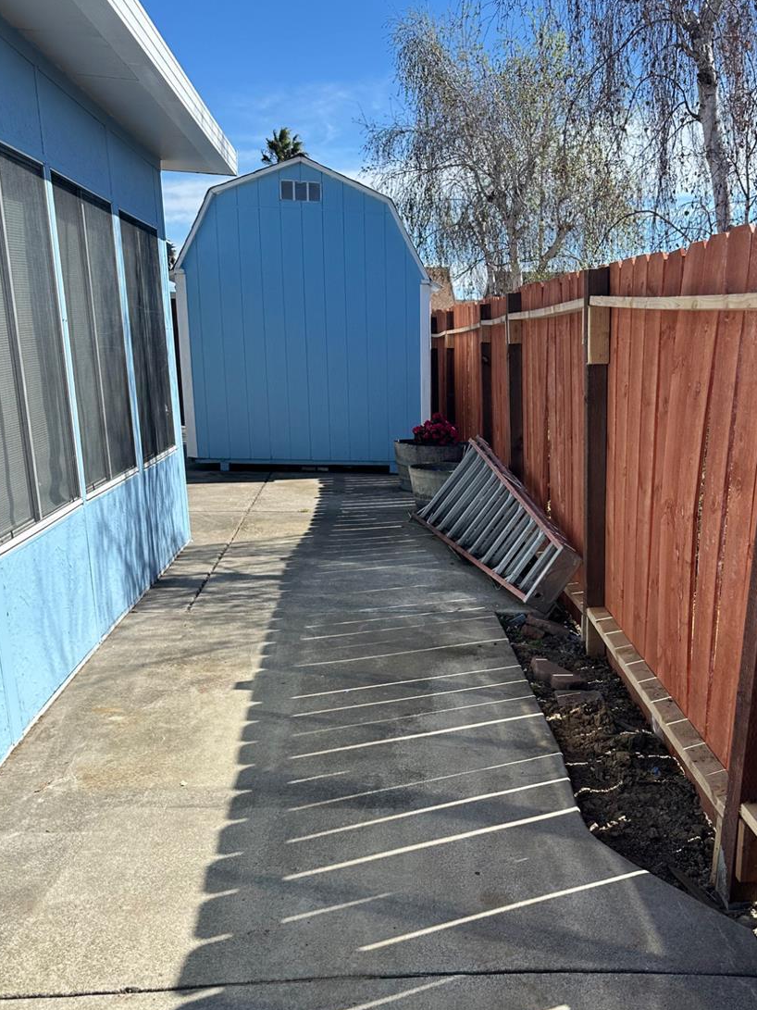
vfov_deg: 55.0
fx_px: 962
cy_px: 603
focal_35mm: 33
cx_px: 509
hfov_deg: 42.3
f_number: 1.78
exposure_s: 1/2525
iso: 80
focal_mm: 6.86
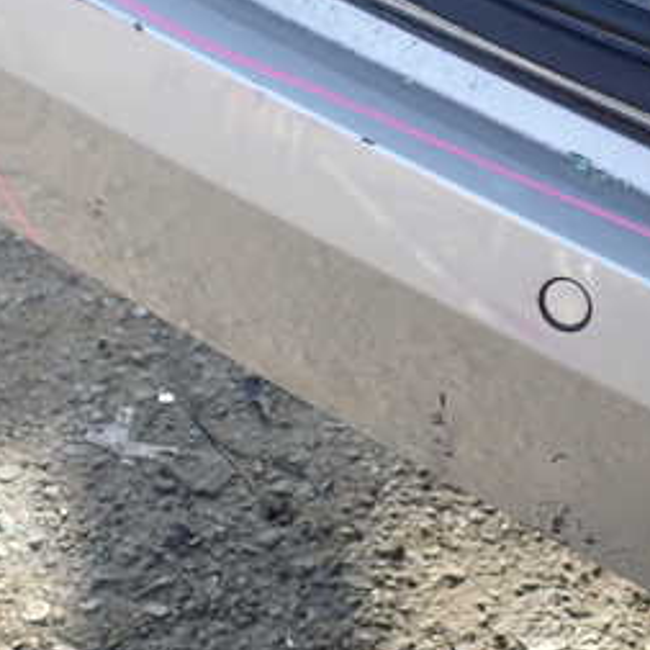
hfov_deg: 26.3
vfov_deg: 27.2
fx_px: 1338
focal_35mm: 63
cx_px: 591
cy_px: 239
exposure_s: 1/125
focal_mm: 5.4
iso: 100
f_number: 3.2
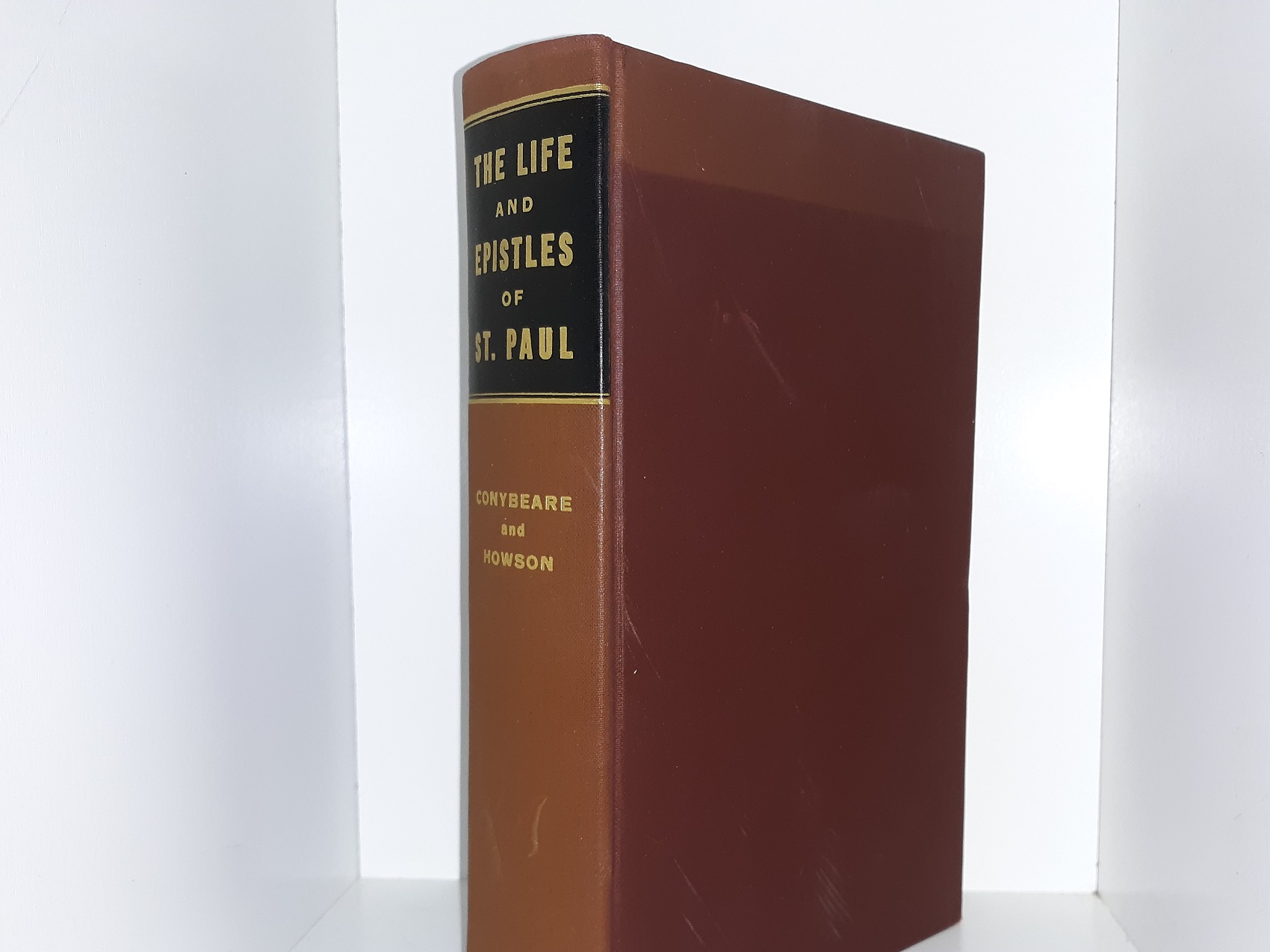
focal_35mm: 34
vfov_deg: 41.6
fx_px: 1247
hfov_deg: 53.8
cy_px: 570
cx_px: 721
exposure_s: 1/120
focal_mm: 3.7
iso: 80
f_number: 1.7
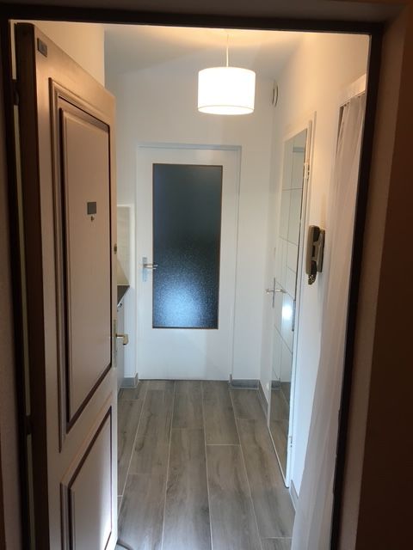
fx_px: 461
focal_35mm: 29
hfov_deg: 48.2
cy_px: 275
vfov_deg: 61.7
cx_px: 206
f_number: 2.2
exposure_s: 1/33
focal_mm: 4.15
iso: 50
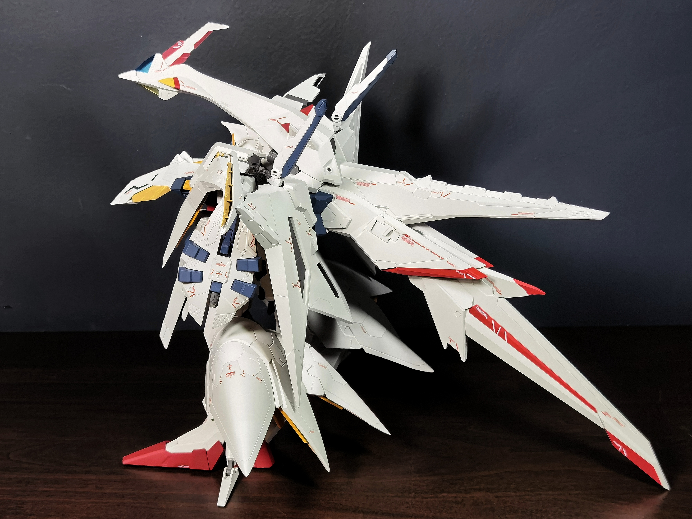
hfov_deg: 35.5
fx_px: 1079
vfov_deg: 27.0
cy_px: 260
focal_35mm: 54
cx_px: 346
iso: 50
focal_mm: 6.71
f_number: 16
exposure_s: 1/87.7
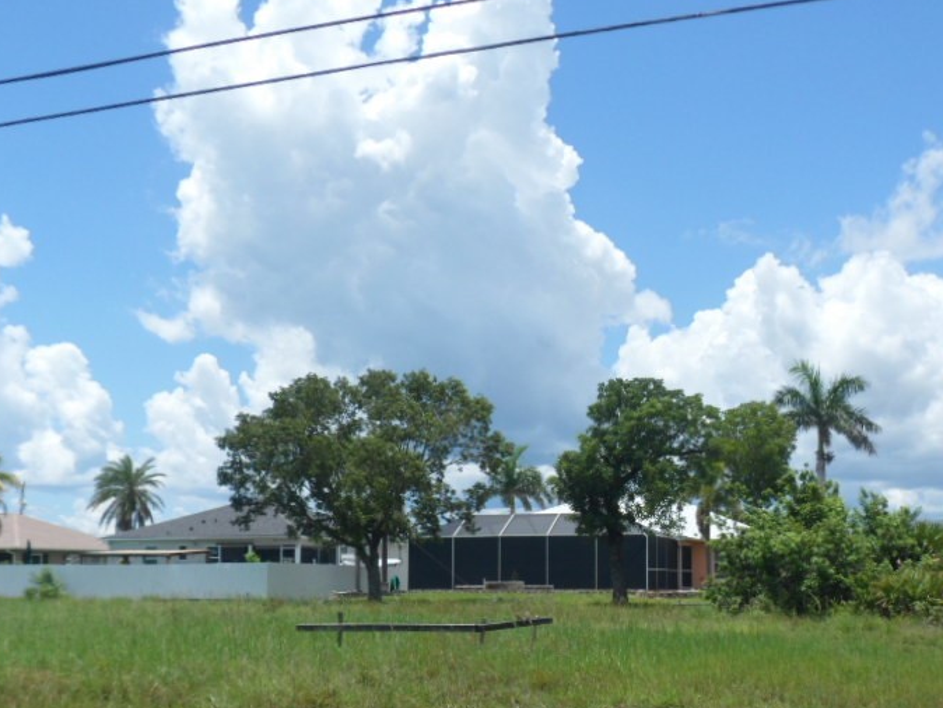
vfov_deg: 34.5
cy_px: 515
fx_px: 1117
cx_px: 564
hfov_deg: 45.5
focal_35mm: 41
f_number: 9.2
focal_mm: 4.9
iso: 80
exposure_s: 1/180
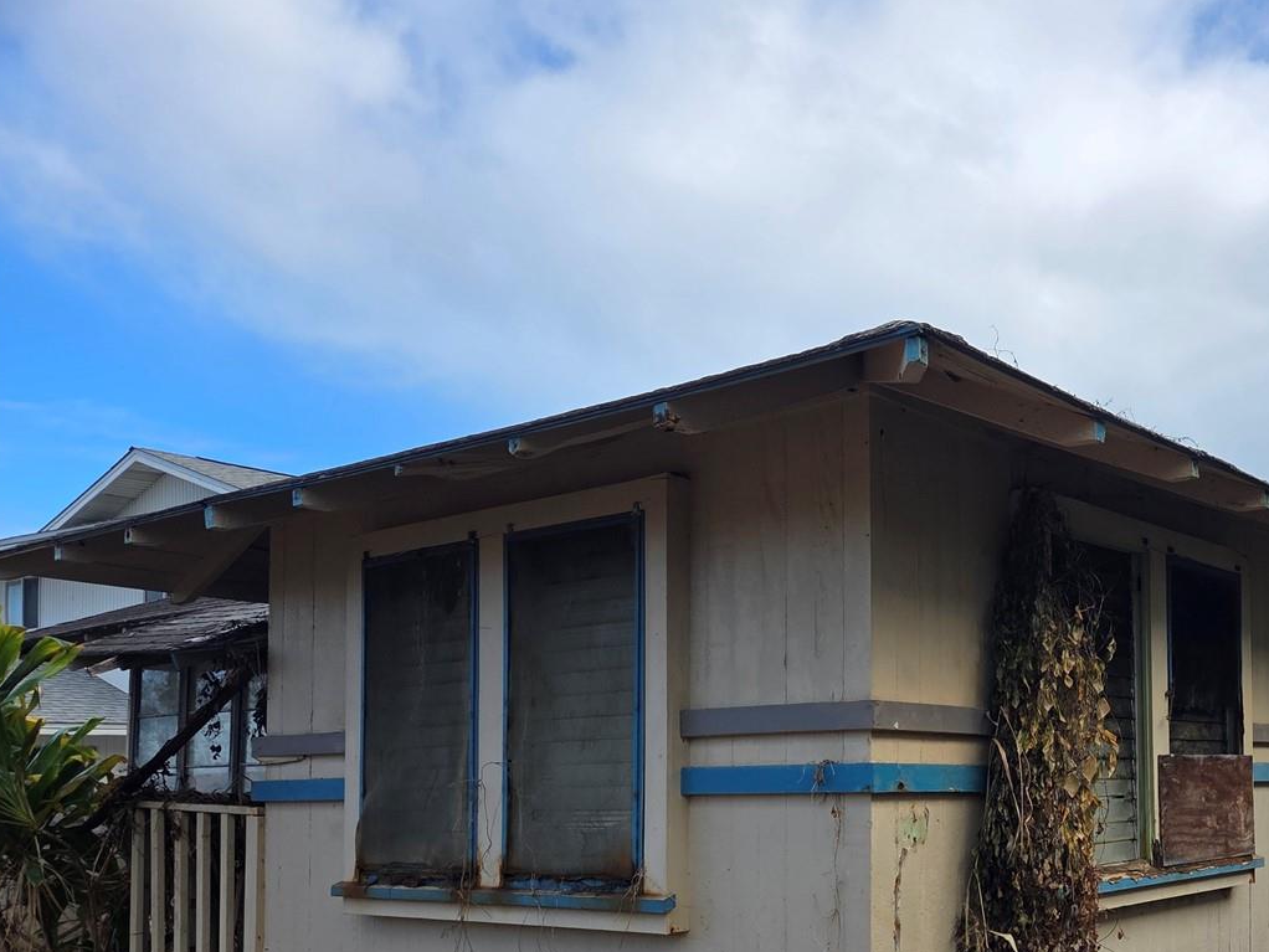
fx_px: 1320
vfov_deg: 38.6
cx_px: 978
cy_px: 720
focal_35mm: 36
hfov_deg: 49.0
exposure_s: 1/2423
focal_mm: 5.4
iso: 80
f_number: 1.8
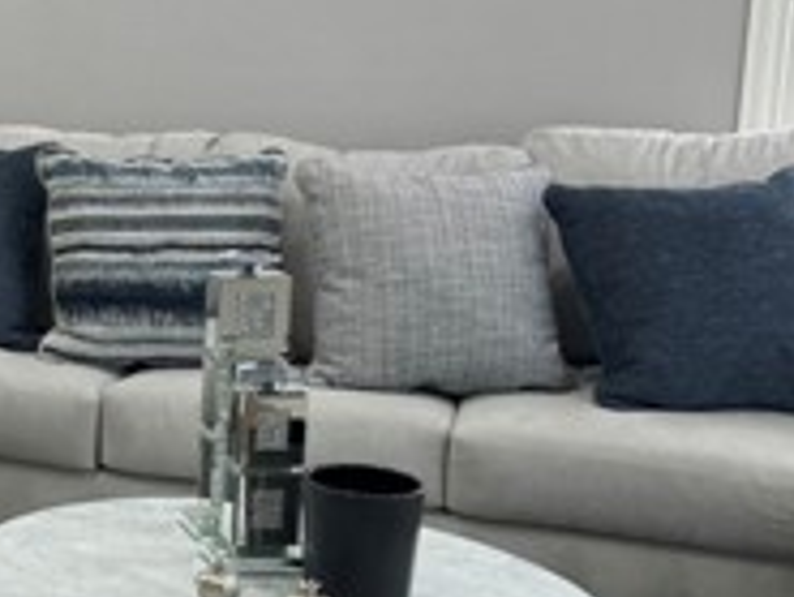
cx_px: -498
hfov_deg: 19.5
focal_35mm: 83
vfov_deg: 17.8
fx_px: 1905
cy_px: 223
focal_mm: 6.76
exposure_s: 1/120
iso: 100
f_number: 1.78
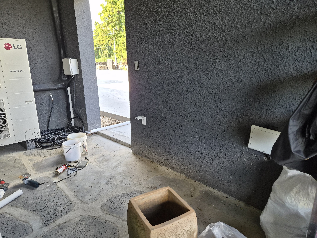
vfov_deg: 58.9
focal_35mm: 23
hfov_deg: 73.9
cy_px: 119
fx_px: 211
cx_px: 158
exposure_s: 1/180
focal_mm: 5.4
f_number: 1.8
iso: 125
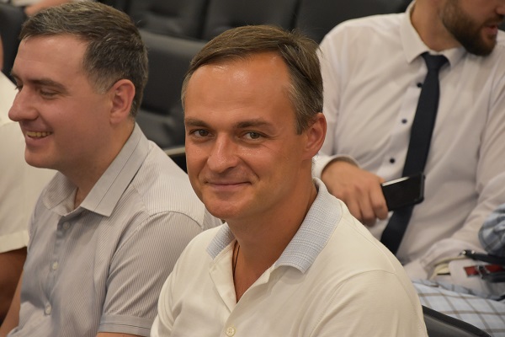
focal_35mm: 158
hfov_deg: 13.0
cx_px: 252
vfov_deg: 8.7
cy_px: 168
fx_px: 2209
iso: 3200
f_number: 5.6
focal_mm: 105
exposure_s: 1/125
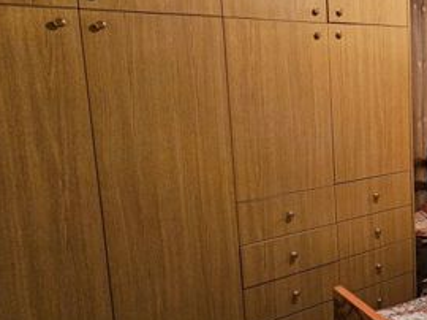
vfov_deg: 41.5
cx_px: 493
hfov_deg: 40.7
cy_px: 124
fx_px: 419
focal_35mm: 34
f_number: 2.2
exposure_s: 1/33
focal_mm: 2.2
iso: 640
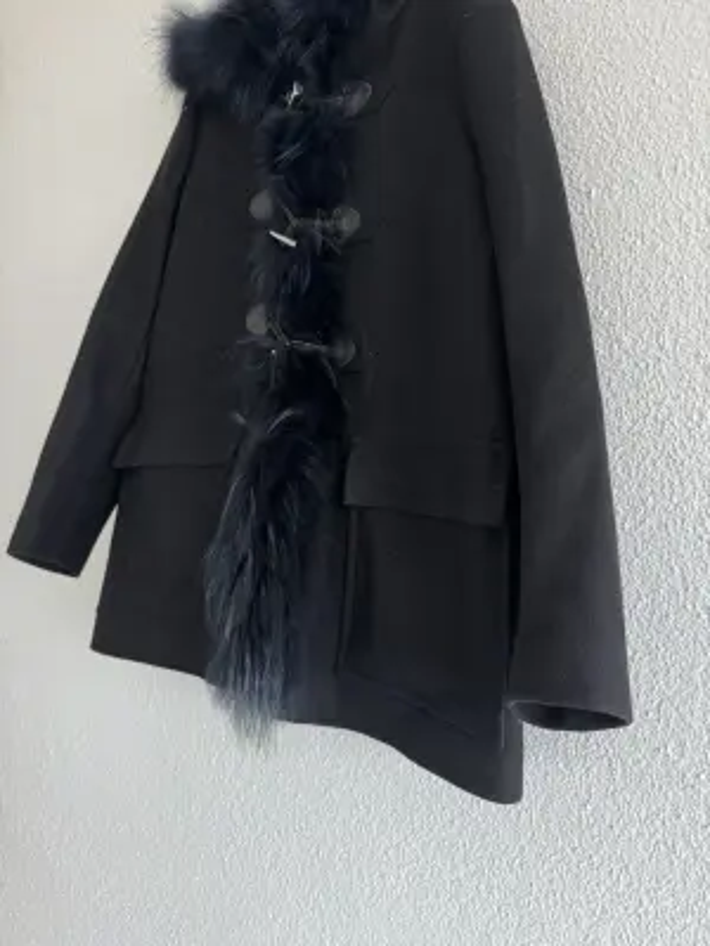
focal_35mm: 24
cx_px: 355
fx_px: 656
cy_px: 473
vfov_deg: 71.6
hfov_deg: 56.8
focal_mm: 6.76
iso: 320
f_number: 1.78
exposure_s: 1/50
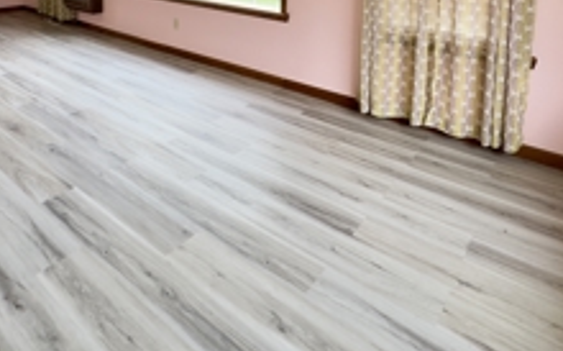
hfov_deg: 68.4
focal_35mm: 27
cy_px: -26
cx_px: 261
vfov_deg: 38.7
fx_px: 414
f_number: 2.2
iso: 100
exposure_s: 1/99
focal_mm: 2.22
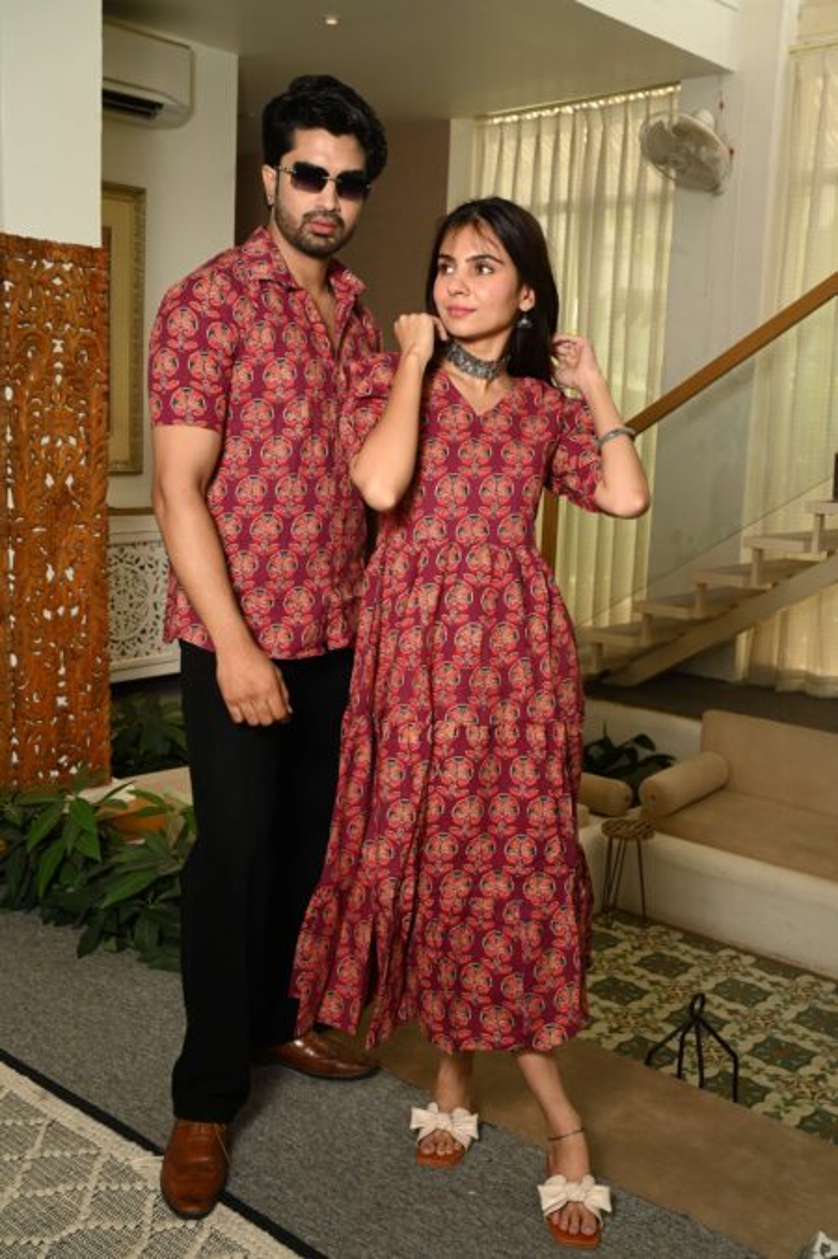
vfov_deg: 53.2
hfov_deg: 36.8
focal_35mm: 36
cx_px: 419
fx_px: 1258
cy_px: 630
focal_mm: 36
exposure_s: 1/160
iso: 640
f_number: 8
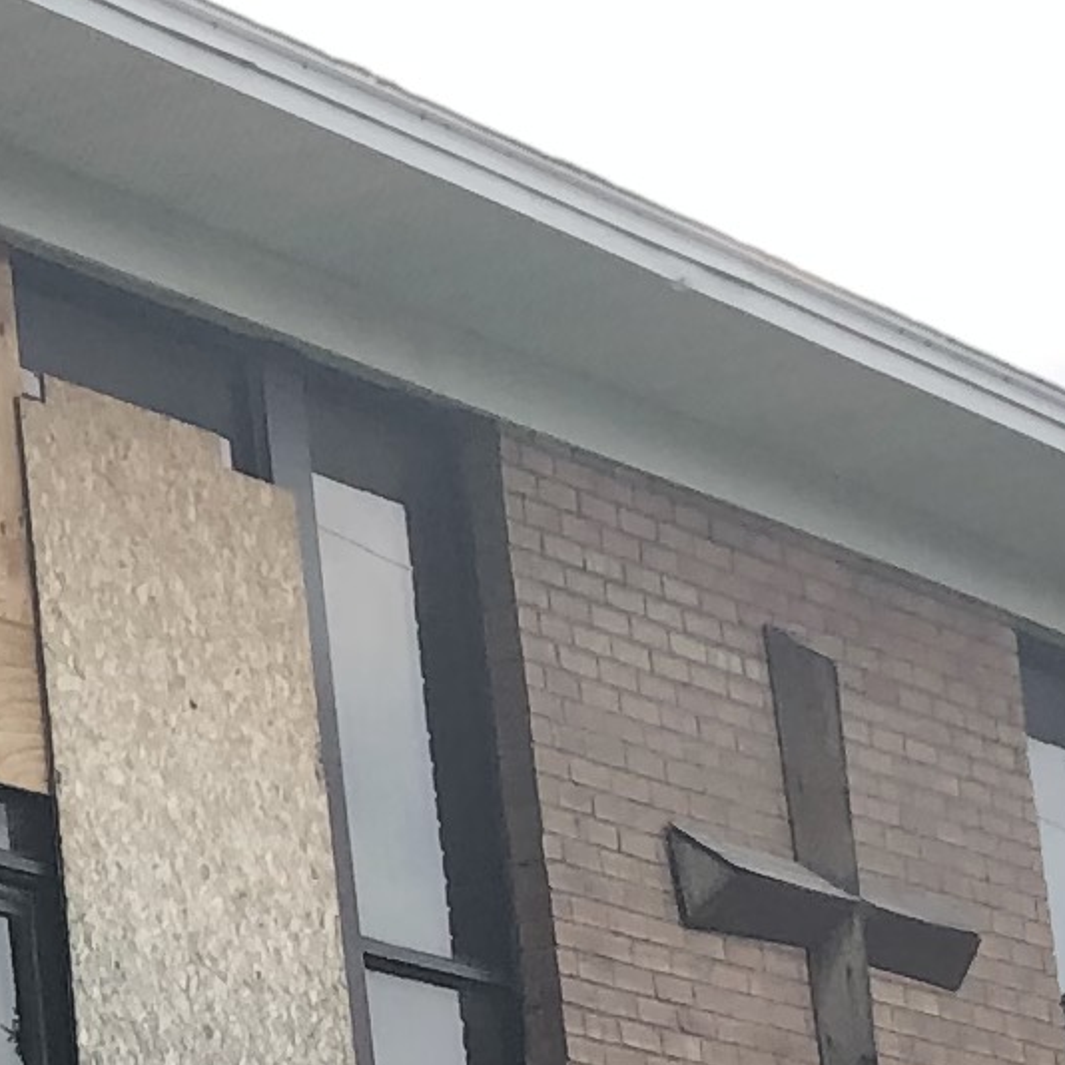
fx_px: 6509
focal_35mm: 187
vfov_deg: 9.3
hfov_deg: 8.8
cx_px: -1111
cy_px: 1035
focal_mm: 3.99
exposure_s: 1/120
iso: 32
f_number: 1.8
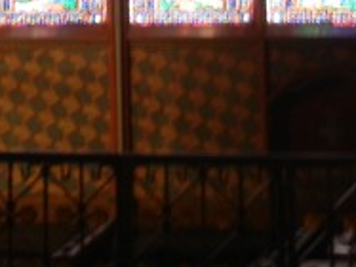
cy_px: -156
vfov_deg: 8.8
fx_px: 1686
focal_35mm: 164
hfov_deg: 11.4
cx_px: -240
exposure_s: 1/4.9
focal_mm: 5.4
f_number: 3.5
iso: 200
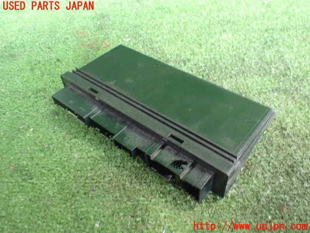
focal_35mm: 30
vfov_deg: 46.8
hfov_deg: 60.0
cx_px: 155
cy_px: 116
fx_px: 269
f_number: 2.3
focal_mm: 5.4
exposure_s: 1/30
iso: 800
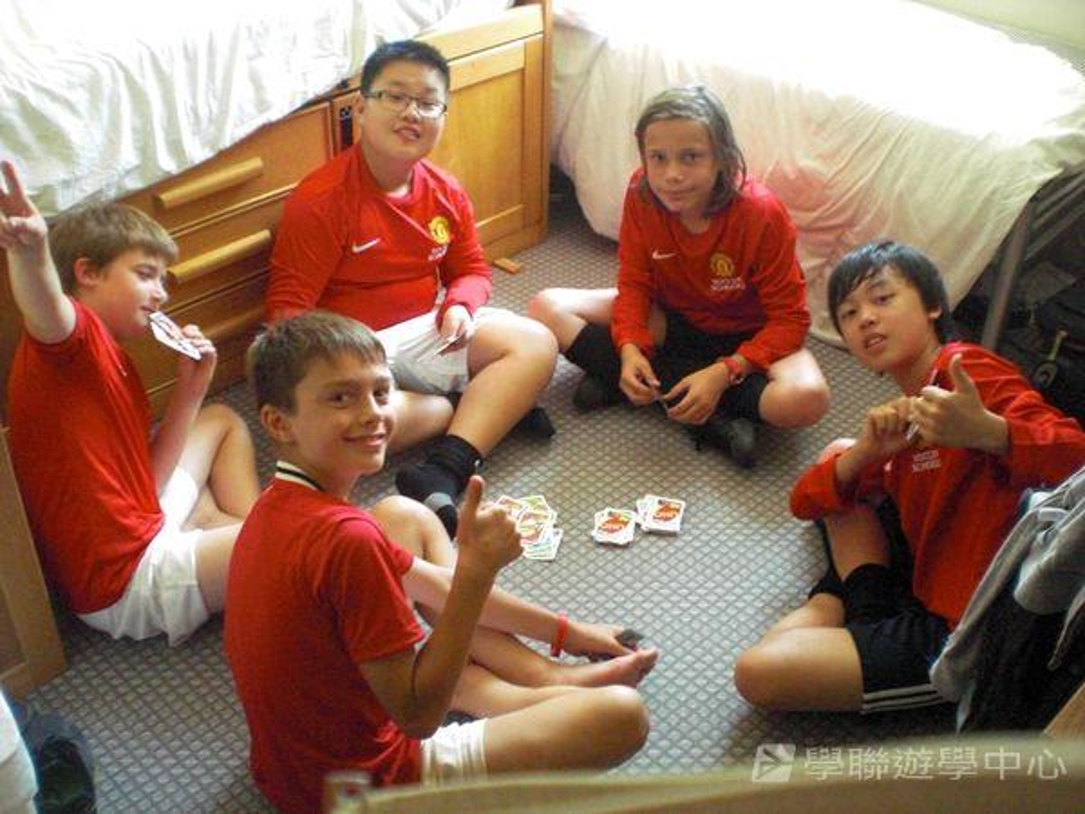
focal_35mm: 38
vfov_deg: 37.7
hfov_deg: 49.0
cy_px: 407
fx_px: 1191
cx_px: 542
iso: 800
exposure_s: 1/60
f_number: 3.1
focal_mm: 6.3
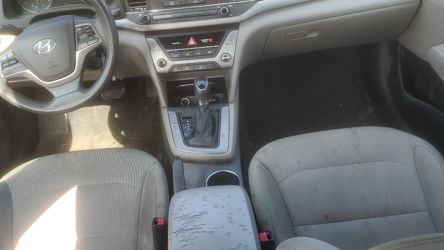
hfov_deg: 52.6
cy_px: 140
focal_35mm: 38
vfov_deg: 31.2
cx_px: 191
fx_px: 447
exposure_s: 1/196
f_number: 1.5
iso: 50
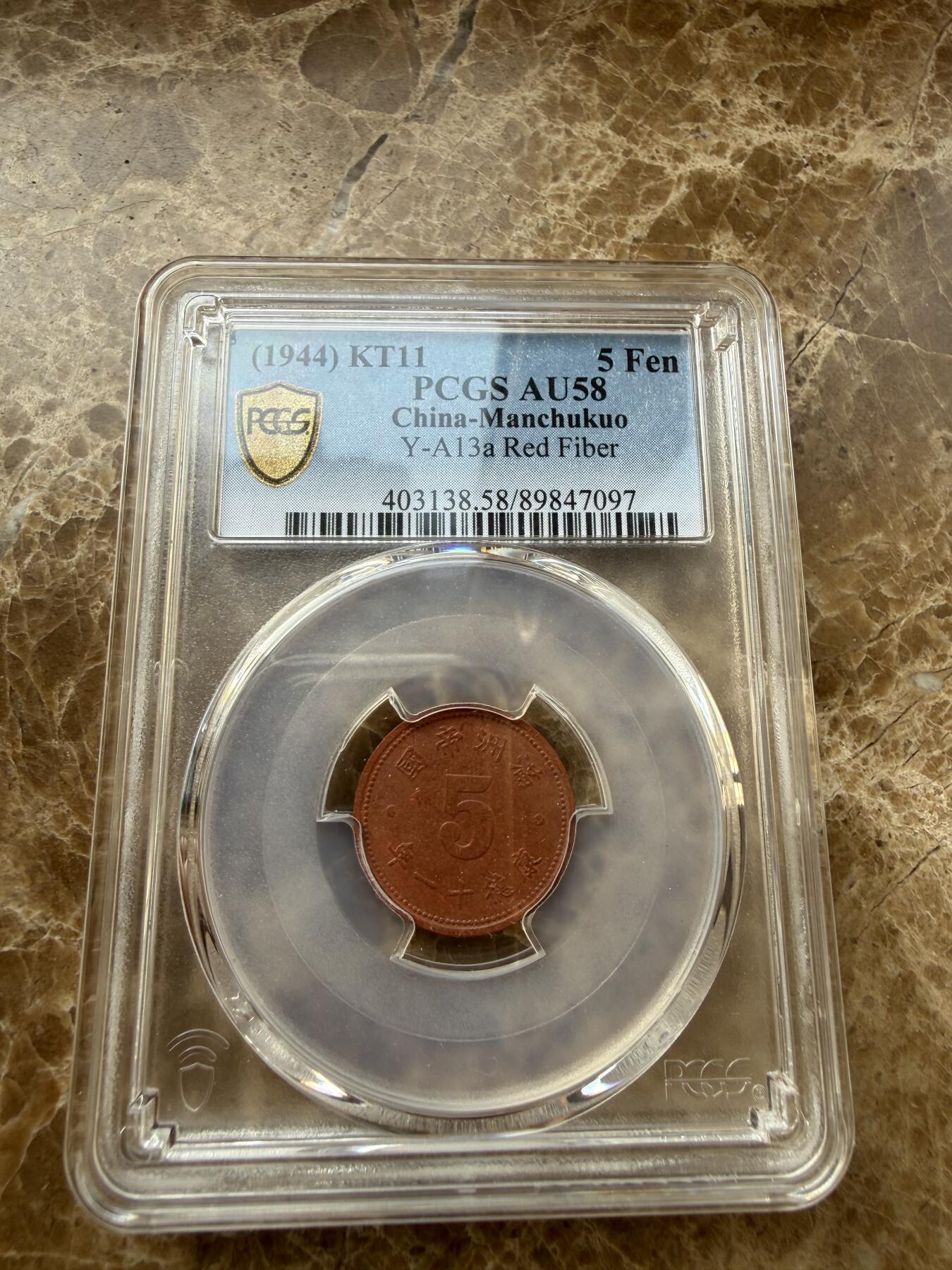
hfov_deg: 56.8
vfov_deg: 71.6
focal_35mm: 24
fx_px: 880
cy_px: 635
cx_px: 476
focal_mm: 2.22
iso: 20
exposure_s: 1/121
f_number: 2.2
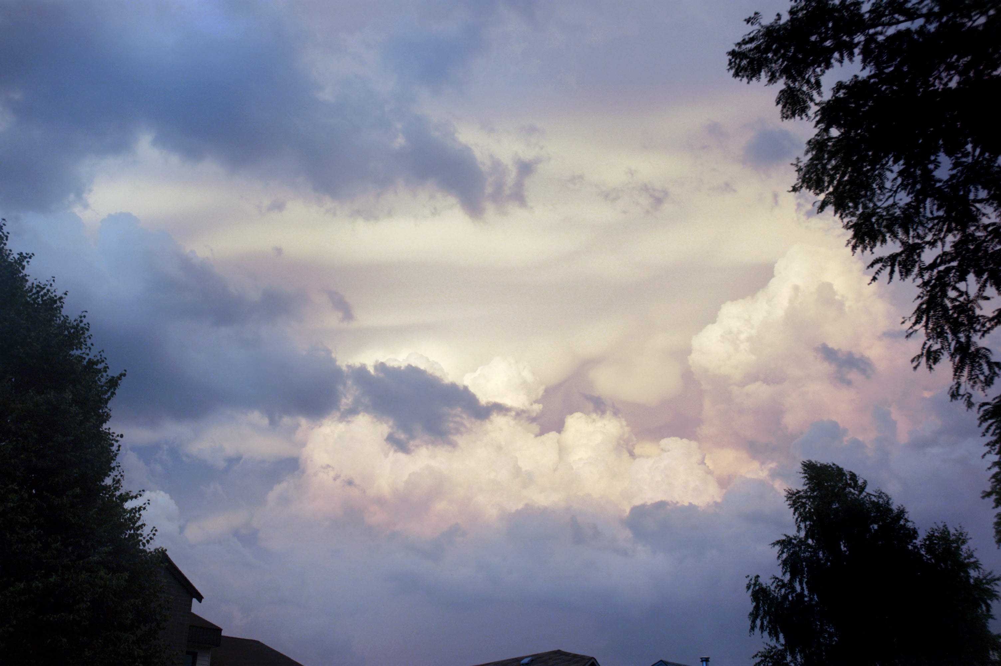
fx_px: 1000
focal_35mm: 36
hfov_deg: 53.2
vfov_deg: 36.8
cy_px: 333
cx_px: 500
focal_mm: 24
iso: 200
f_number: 6.3
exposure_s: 1/160
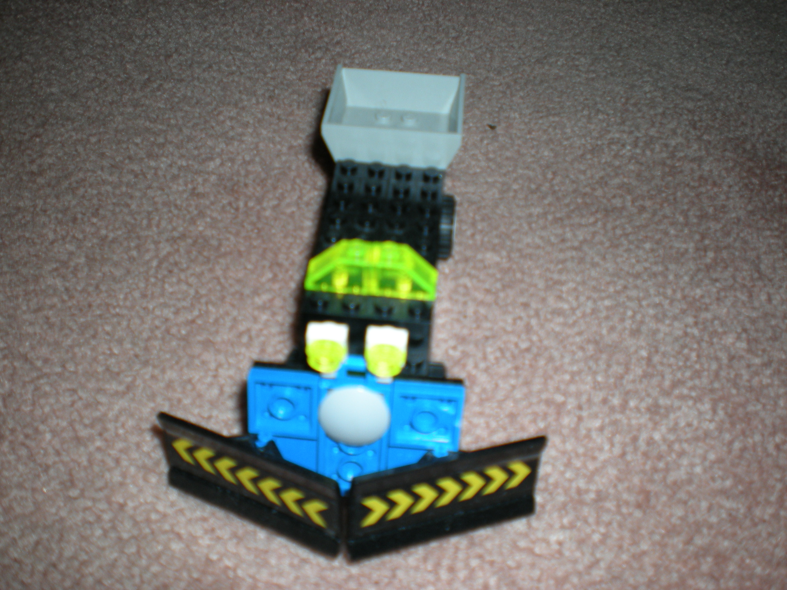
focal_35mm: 38
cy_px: 295
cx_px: 394
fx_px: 864
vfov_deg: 37.7
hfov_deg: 49.0
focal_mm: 6.3
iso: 64
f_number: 3.1
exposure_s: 1/60
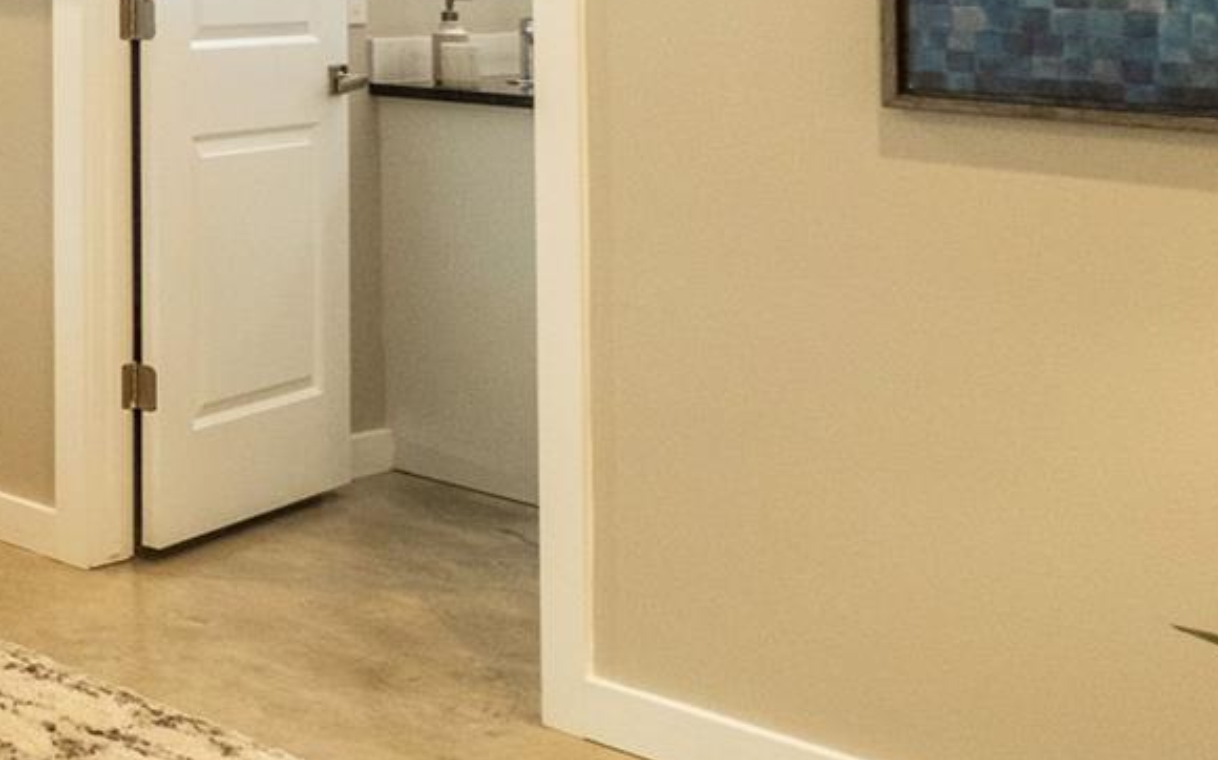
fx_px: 1792
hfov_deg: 24.9
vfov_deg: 22.2
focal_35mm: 54
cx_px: -754
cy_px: -142
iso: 800
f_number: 4
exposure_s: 1/60
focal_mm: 10
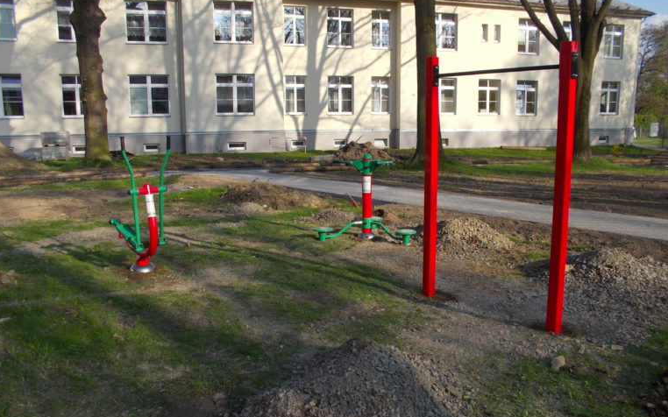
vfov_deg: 40.6
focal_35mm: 31
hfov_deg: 61.2
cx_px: 332
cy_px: 213
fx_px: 564
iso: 80
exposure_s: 1/400
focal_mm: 4.1
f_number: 3.3
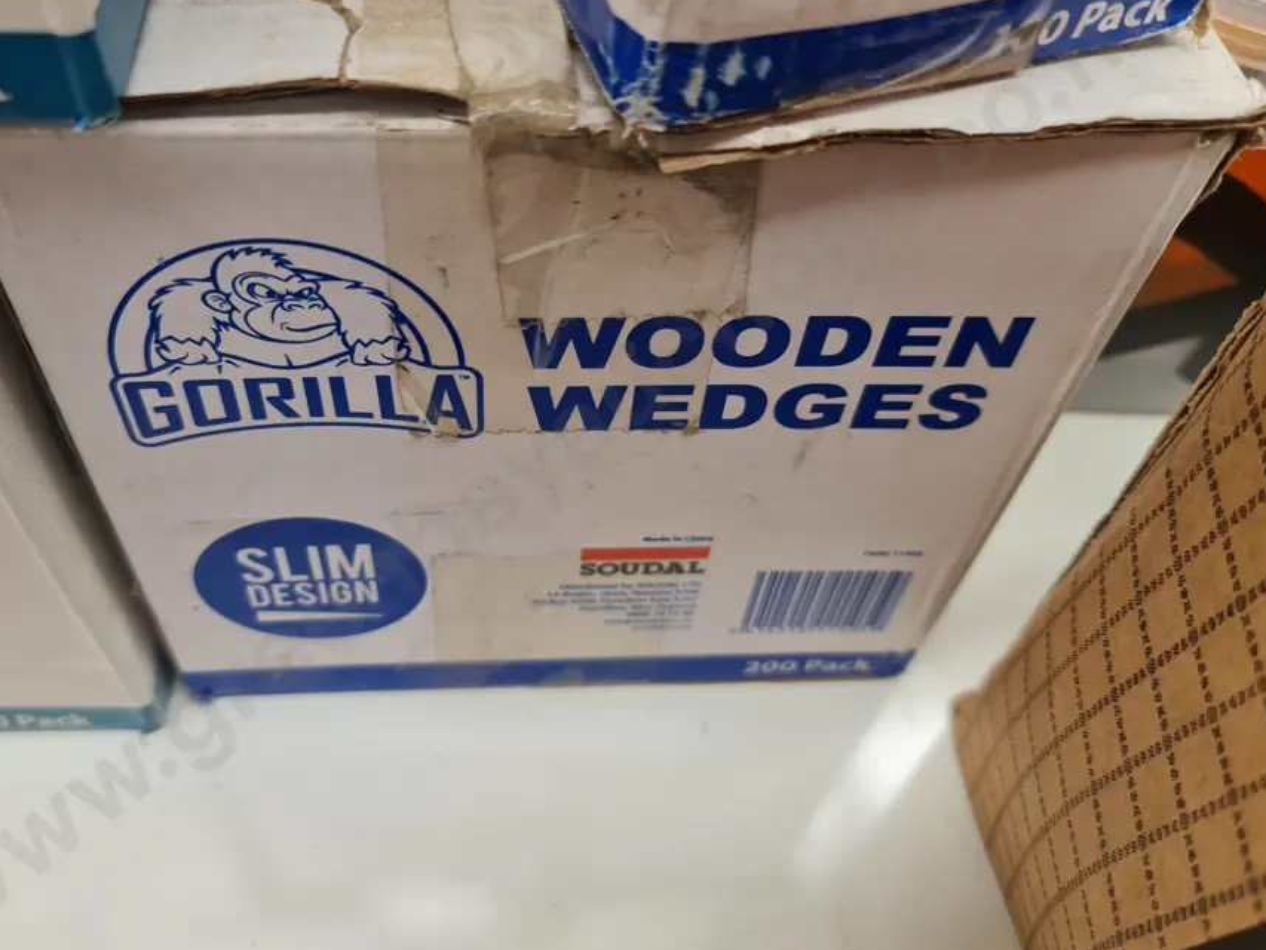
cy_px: 460
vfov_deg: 46.8
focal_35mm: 30
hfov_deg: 59.7
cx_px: 545
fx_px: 1097
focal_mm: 7
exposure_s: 1/120
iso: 50
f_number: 1.8
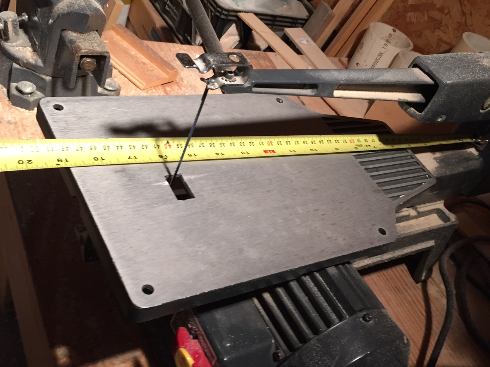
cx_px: 279
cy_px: 192
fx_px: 566
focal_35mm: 40
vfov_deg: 35.9
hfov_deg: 46.7
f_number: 2.2
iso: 125
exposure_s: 1/30
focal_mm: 4.15
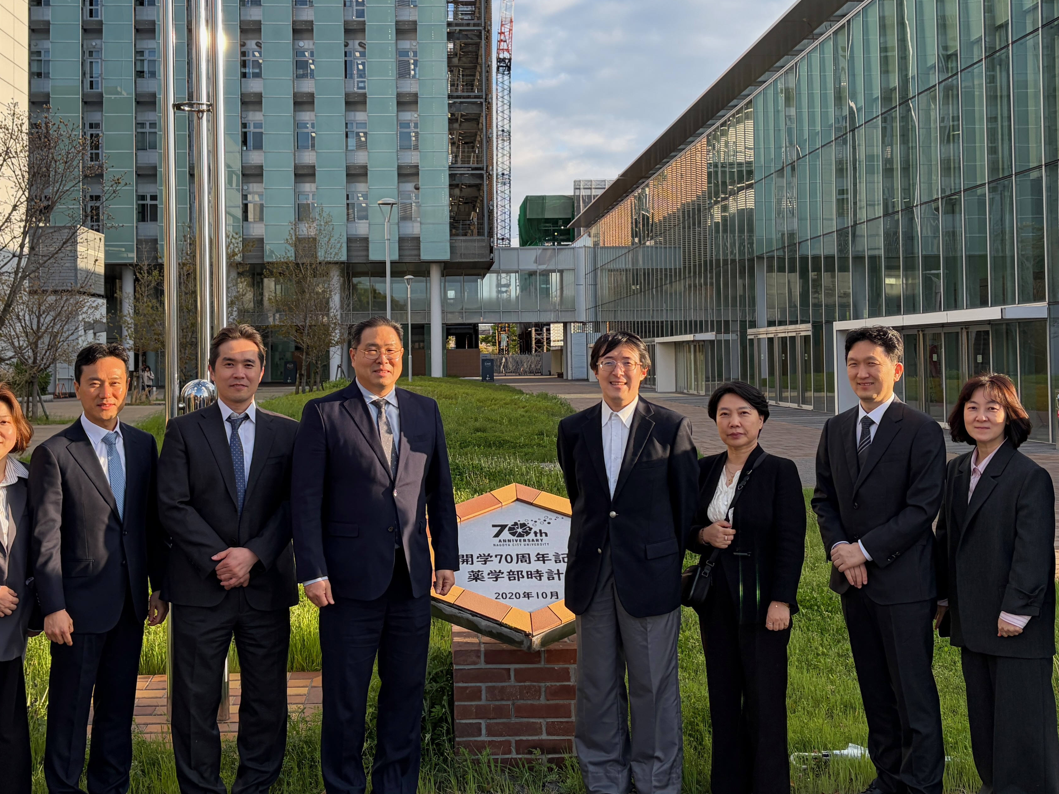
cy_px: 304
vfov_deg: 32.7
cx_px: 472
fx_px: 1346
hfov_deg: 42.9
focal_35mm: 44
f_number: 1.6
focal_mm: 5.96
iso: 50
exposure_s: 1/1117
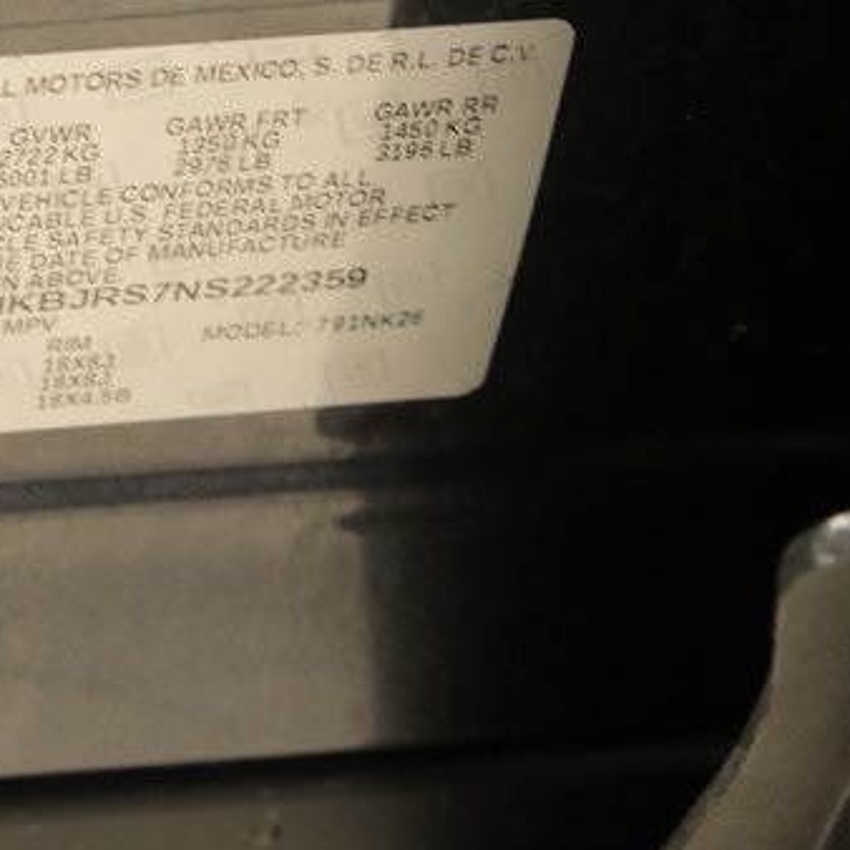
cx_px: 63
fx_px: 5945
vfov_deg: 8.2
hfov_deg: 8.1
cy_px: 235
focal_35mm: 214
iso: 3200
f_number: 5.6
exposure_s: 1/40
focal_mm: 55
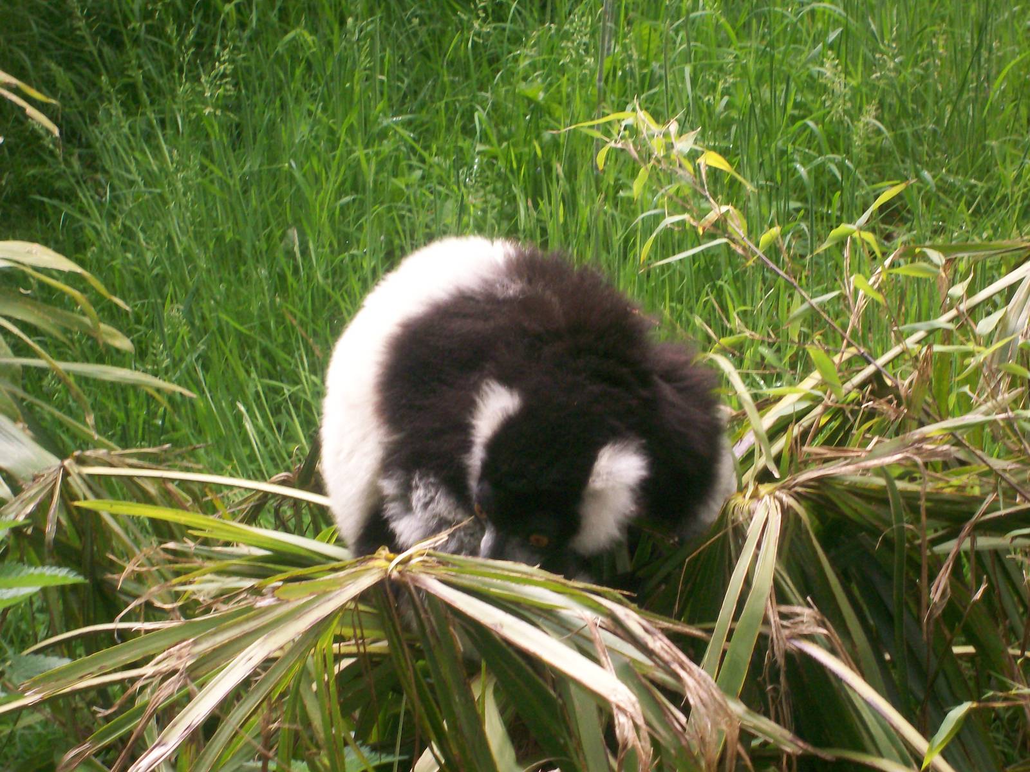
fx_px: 3124
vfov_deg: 14.1
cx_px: 515
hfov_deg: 18.7
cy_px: 386
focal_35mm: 105
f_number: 4.9
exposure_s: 1/125
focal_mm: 17.4
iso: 200
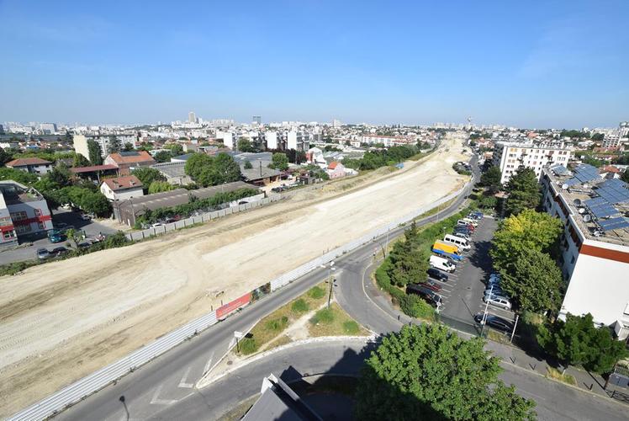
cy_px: 210
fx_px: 262
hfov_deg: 100.3
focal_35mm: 15
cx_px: 314
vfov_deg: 77.4
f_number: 10
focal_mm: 10
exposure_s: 1/400
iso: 200
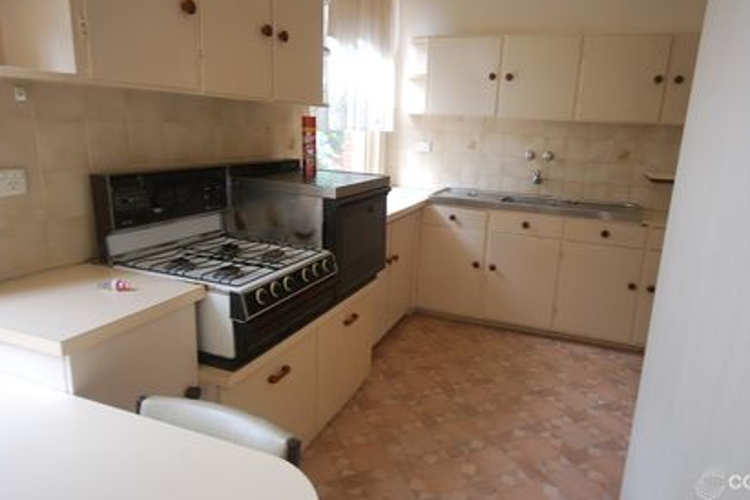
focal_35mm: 24
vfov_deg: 53.1
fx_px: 500
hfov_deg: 73.5
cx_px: 414
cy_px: 233
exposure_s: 1/15
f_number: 4.8
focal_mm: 14
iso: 400
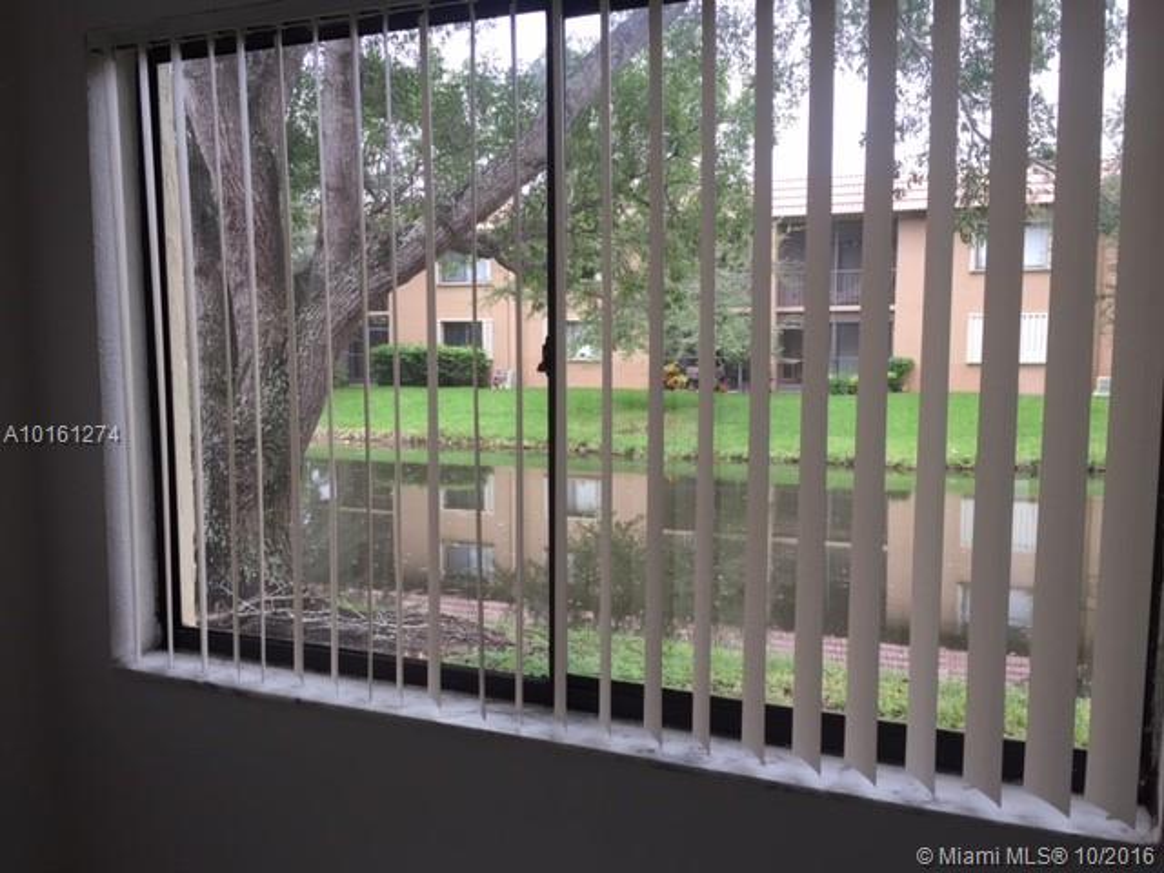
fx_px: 975
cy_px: 436
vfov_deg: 48.2
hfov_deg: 61.7
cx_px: 582
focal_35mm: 29
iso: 50
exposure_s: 1/120
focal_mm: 4.15
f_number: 2.2
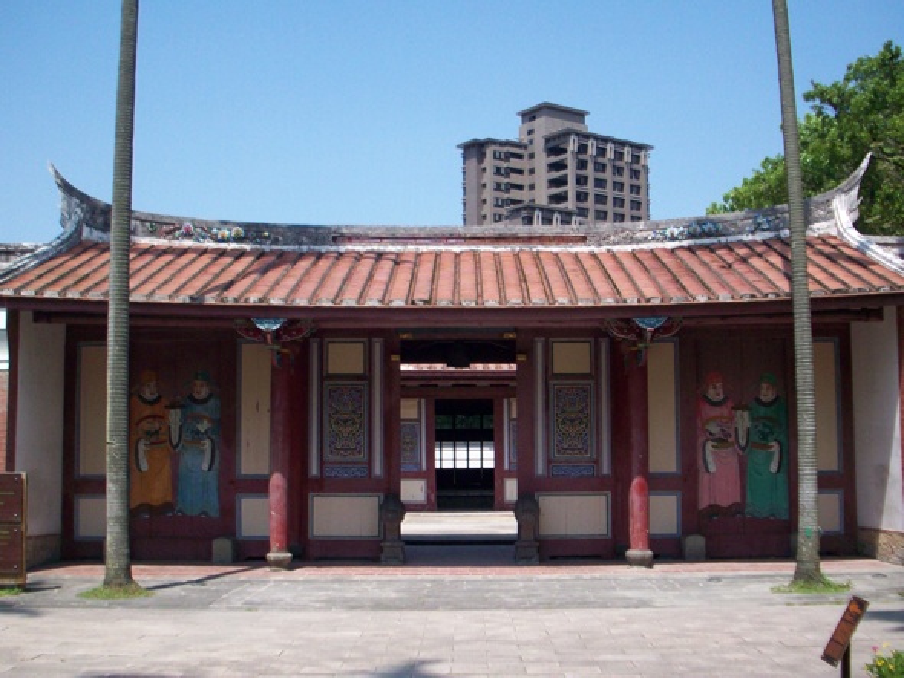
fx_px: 967
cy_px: 339
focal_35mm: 37
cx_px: 452
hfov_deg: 50.1
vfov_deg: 38.7
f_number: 5.6
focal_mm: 6.2
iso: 80
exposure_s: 1/318
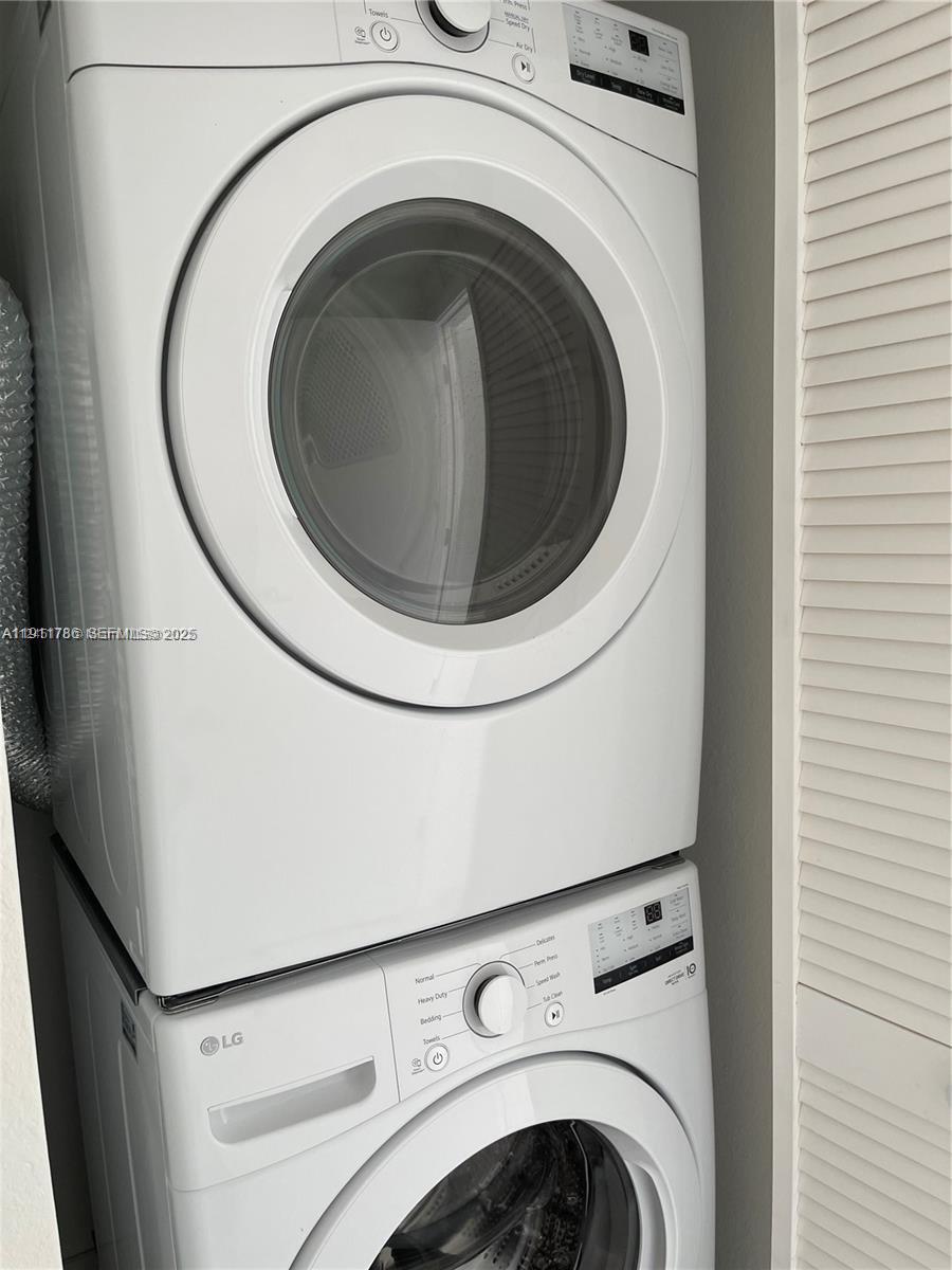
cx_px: 476
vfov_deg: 67.3
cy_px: 635
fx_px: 953
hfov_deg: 53.1
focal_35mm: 26
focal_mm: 5.1
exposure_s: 1/120
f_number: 1.6
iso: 80
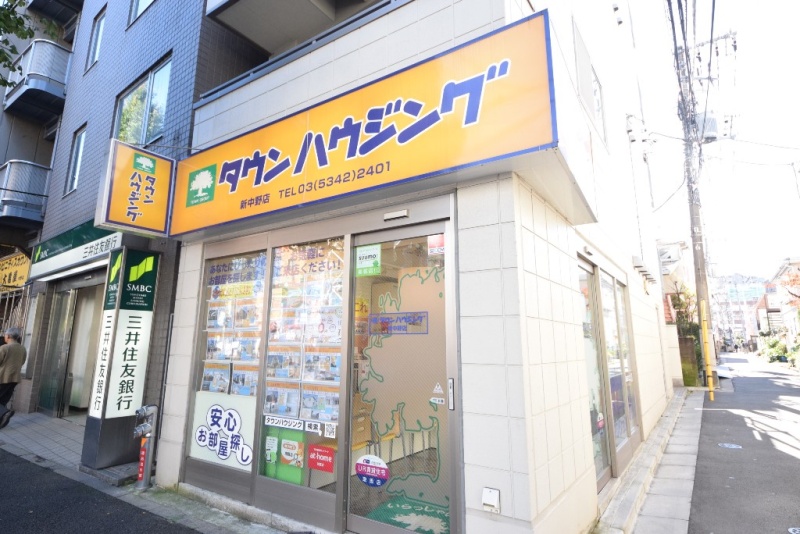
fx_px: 400
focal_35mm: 18
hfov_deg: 90.0
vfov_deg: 67.4
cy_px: 267
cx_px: 400
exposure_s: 1/250
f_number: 8
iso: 1600
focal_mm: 12
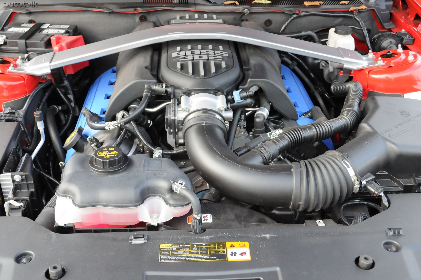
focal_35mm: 48
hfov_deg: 41.2
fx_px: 561
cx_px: 210
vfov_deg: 28.0
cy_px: 140
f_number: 5.6
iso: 2000
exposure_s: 1/250
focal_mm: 32
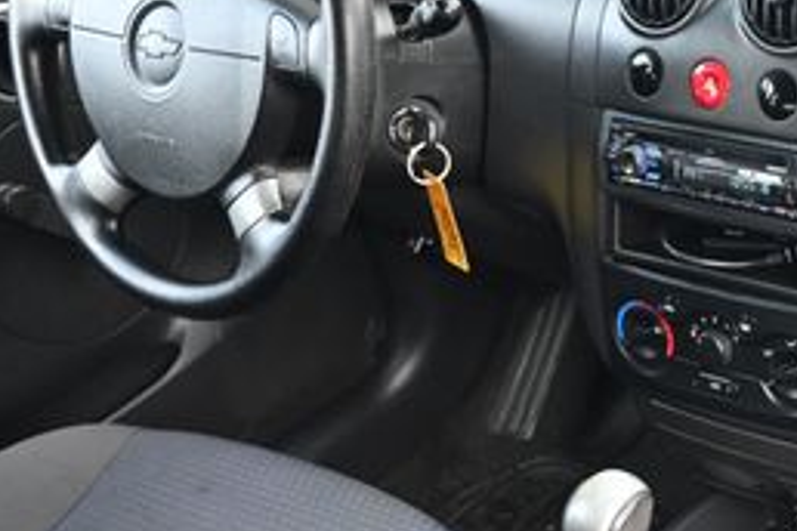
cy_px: 327
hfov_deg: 25.5
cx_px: 908
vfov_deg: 18.7
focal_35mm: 73
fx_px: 1608
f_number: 3.8
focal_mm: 19.5
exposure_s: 1/125
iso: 1000
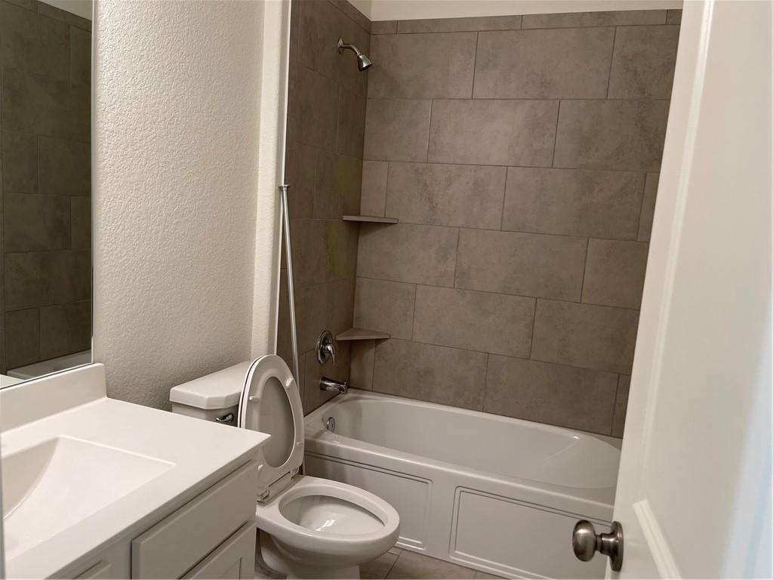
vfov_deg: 53.1
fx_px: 581
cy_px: 290
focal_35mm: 26
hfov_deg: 67.3
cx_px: 386
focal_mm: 5.1
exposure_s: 1/120
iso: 125
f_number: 1.6
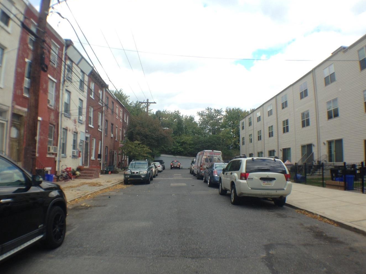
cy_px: 142
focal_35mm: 36
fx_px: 381
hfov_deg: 51.4
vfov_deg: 39.7
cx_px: 181
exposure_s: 1/350
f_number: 2.4
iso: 50
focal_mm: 4.12
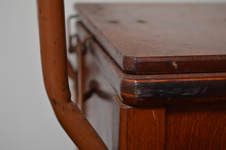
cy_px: 75
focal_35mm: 82
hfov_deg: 24.6
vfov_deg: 16.5
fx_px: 517
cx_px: 113
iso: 400
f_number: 6.3
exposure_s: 1/125
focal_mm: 55
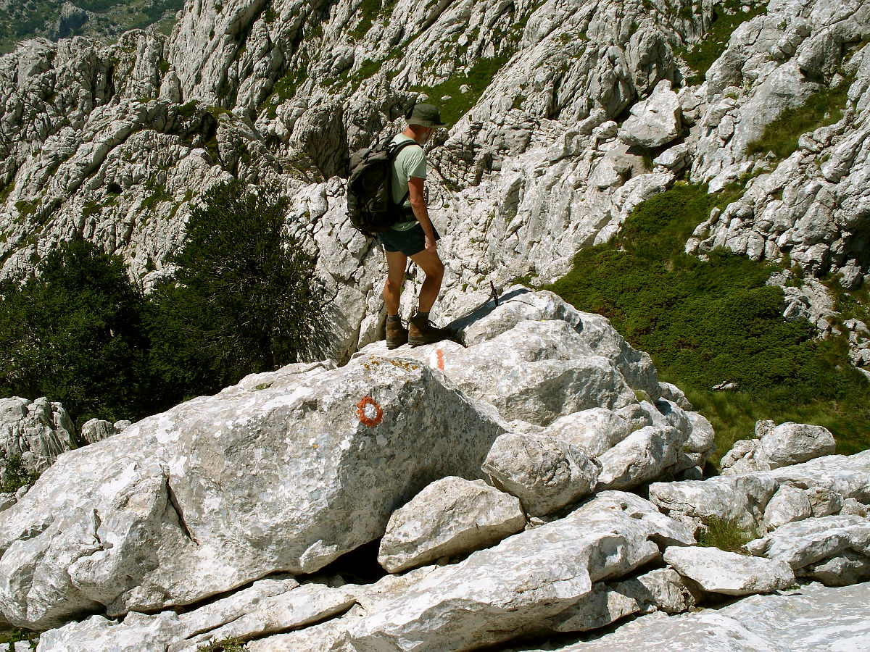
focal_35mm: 47
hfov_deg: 40.4
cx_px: 435
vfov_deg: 30.9
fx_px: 1181
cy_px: 326
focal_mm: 9.86
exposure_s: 1/640
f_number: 5
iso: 64
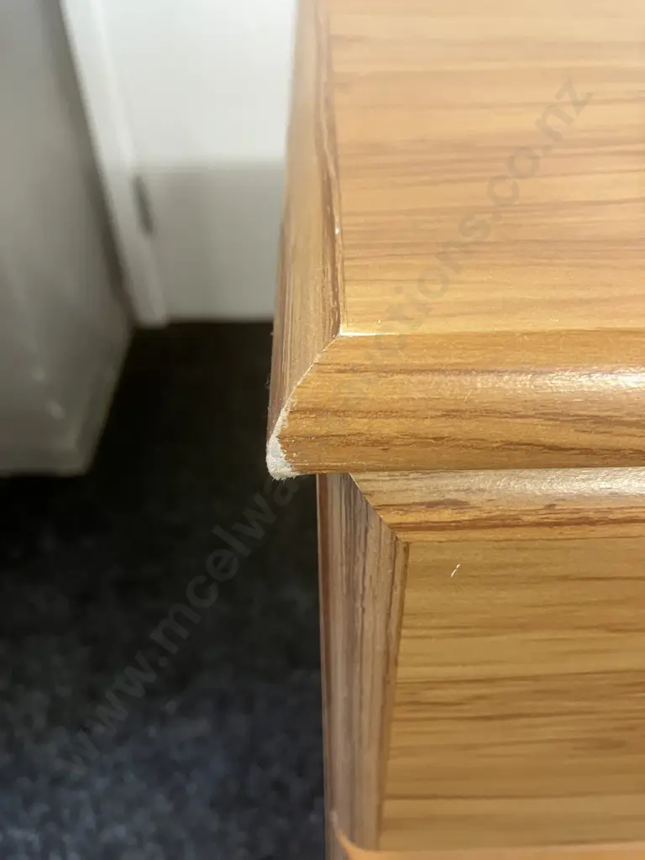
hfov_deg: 49.7
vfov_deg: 63.4
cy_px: 430
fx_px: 696
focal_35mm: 28
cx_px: 322
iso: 250
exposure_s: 1/33
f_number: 1.8
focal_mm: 3.99
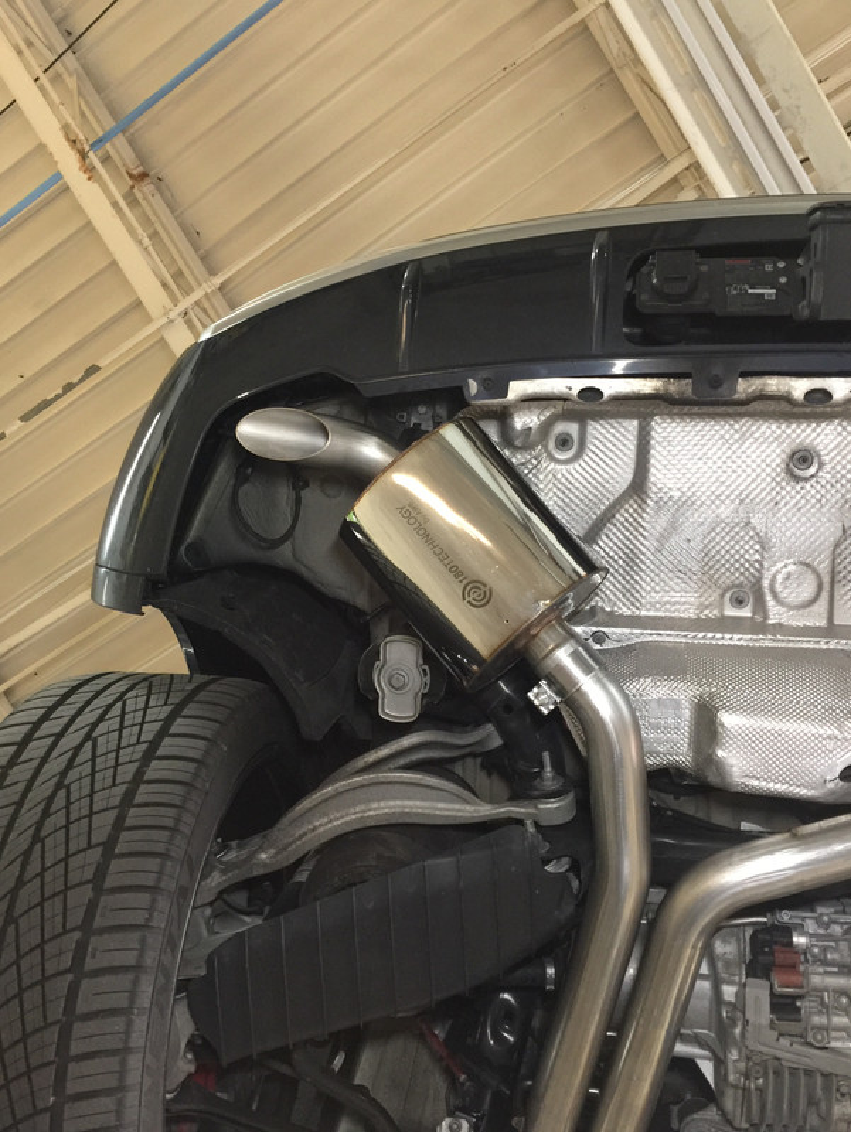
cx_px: 426
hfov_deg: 48.3
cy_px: 566
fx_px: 950
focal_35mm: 29
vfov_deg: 61.6
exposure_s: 1/10
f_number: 2.2
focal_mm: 4.15
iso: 125
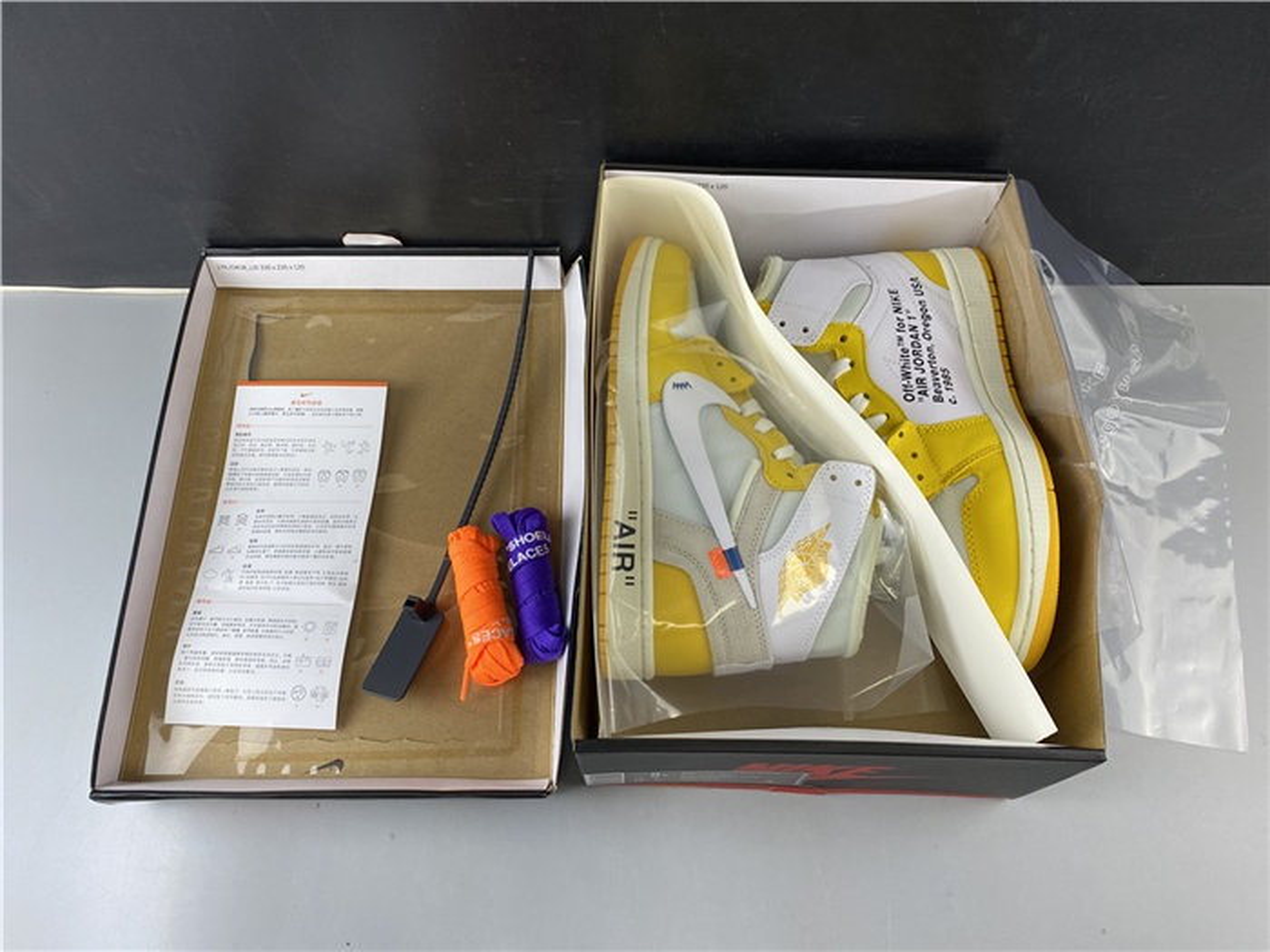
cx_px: 635
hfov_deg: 67.3
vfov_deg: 53.1
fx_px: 954
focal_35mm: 26
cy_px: 476
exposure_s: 1/100
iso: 80
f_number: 1.8
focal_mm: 4.25
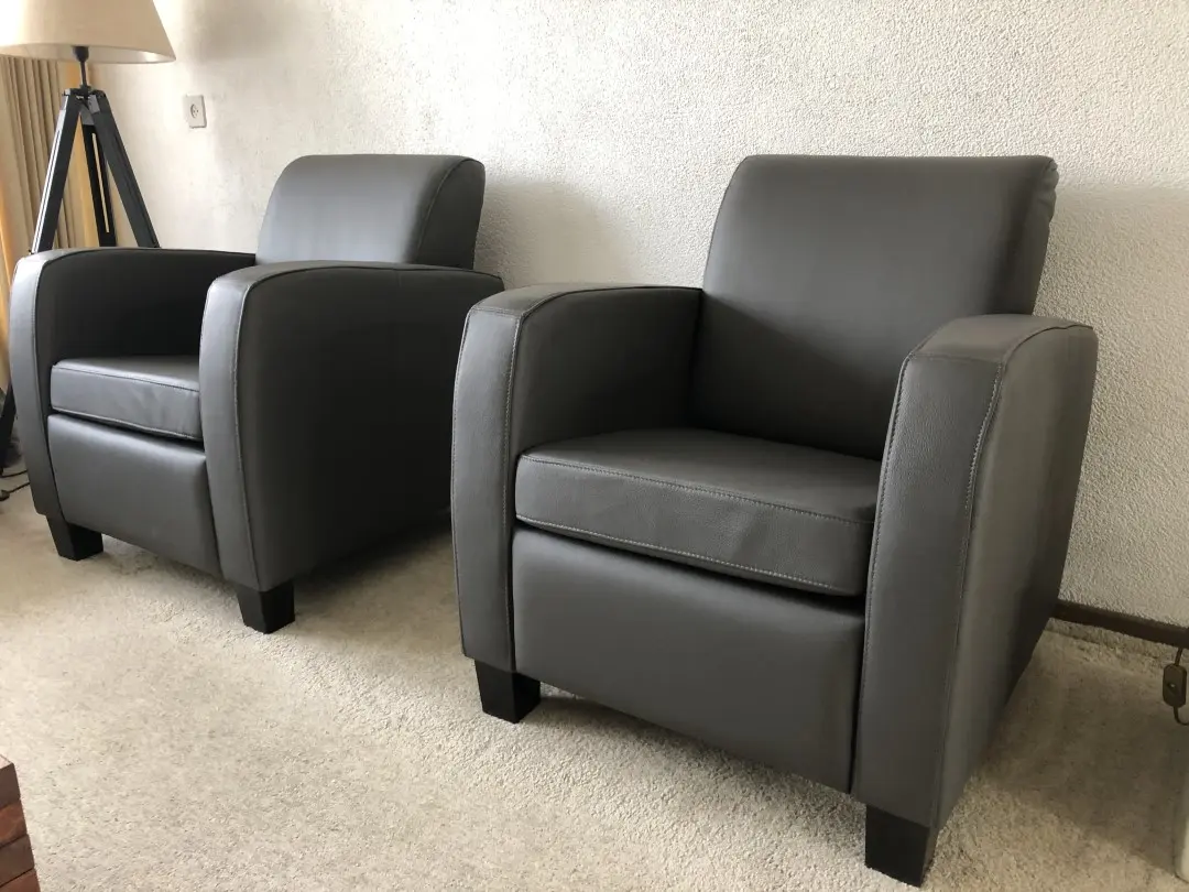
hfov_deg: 63.4
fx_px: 962
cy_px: 446
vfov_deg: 49.7
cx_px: 594
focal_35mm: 28
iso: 50
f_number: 1.8
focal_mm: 4
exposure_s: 1/15
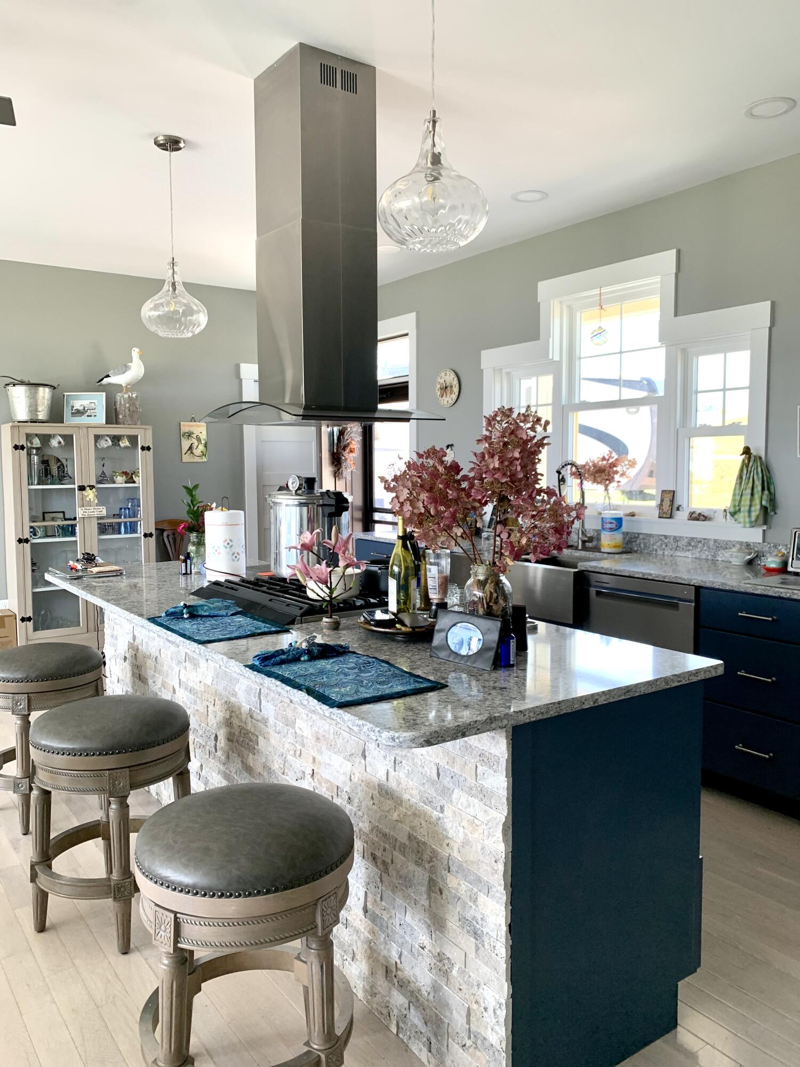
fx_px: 801
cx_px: 400
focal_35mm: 26
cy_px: 534
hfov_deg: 53.1
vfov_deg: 67.3
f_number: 1.8
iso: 80
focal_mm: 4.25
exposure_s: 1/121
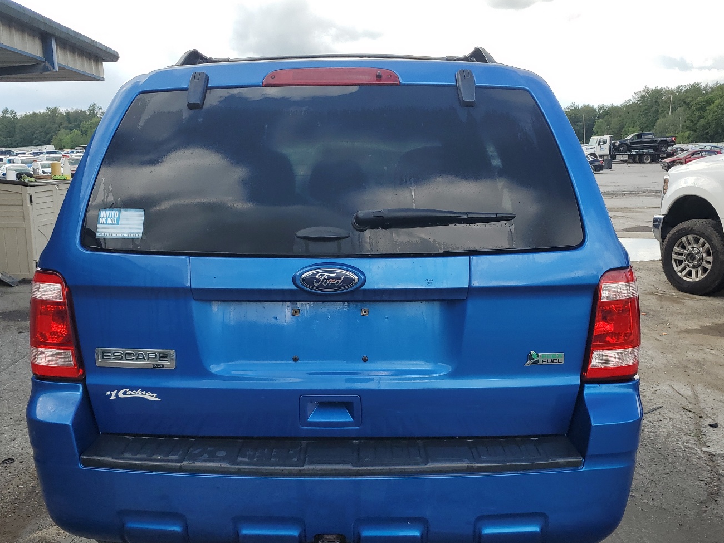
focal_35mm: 32
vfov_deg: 44.1
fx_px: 669
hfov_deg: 56.8
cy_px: 306
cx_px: 338
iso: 50
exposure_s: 1/1000
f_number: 1.5
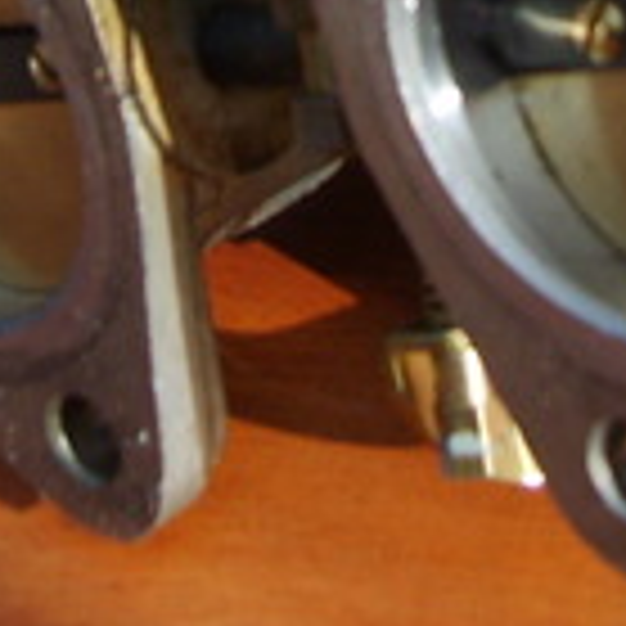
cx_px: 549
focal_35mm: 142
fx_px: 2905
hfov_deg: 12.2
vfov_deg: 11.7
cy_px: -329
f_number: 2.8
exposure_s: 1/750
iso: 50
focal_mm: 7.4
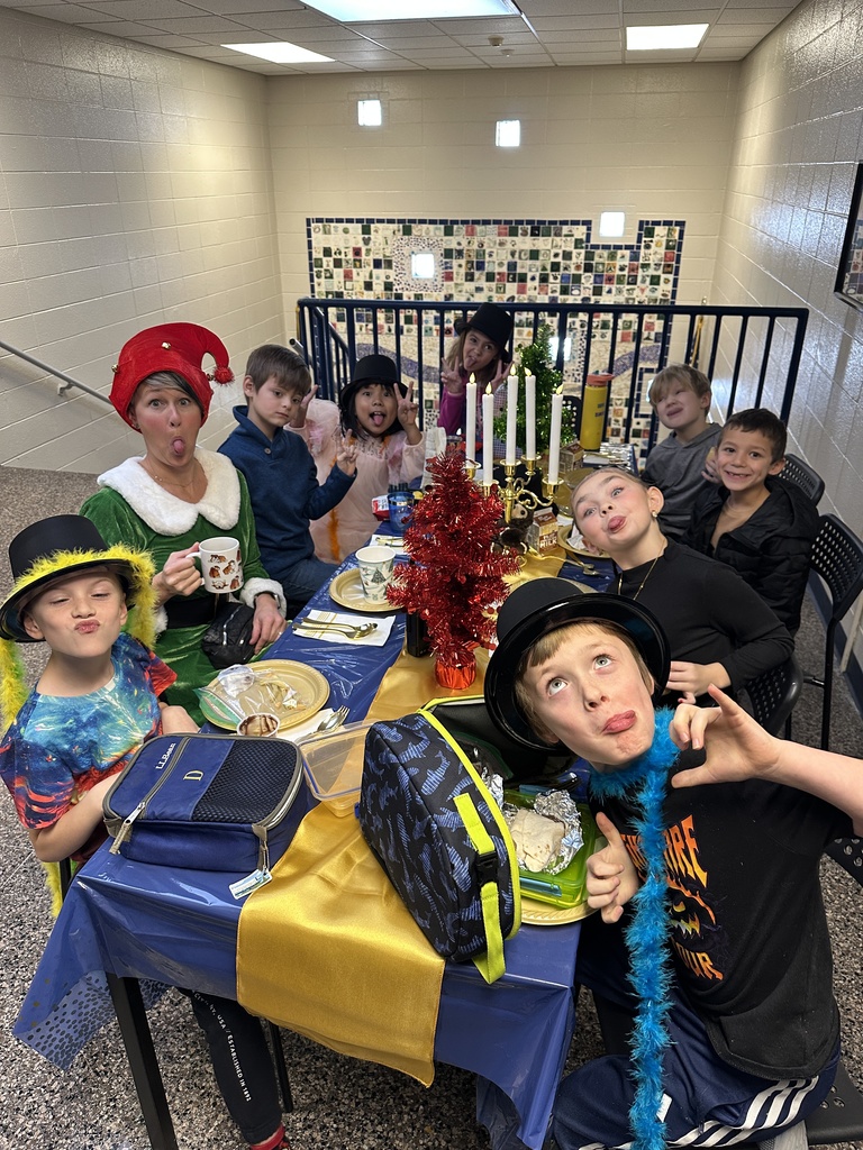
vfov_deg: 71.6
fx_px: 798
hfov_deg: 56.8
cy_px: 575
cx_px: 432
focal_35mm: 24
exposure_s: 1/89
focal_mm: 6.86
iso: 250
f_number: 1.78
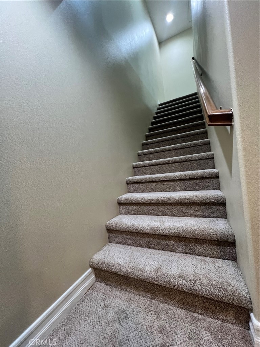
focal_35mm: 13
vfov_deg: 106.2
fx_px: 130
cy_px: 174
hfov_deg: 89.9
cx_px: 130
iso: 500
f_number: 1.8
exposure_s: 1/60
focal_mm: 1.57
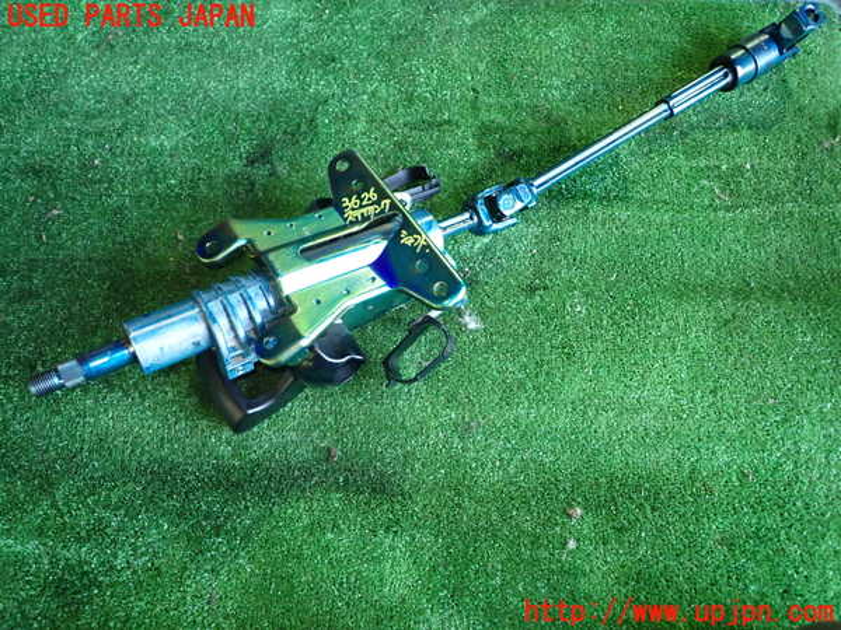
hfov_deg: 69.4
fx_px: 607
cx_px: 420
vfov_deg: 54.9
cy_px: 315
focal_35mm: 25
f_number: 2
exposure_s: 1/30
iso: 500
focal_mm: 4.5
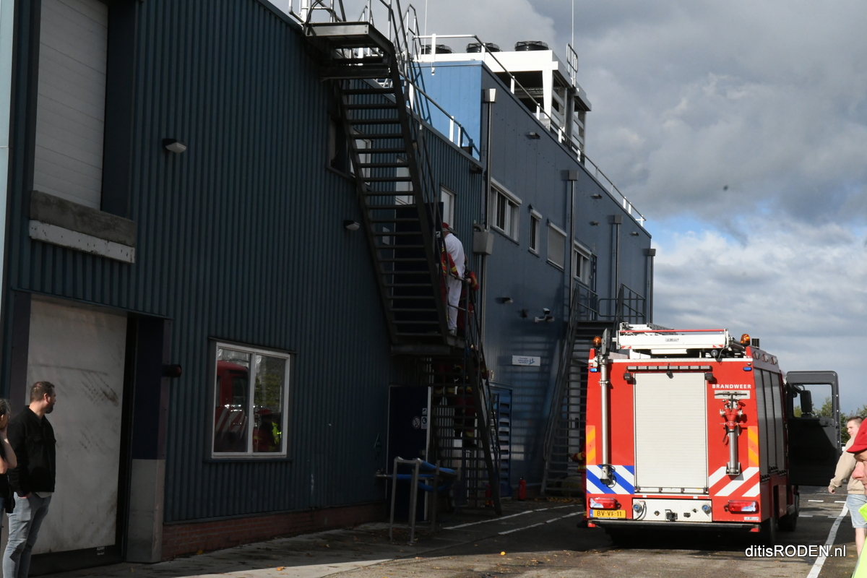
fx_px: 1613
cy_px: 289
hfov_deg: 30.1
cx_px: 434
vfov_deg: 20.3
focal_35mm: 67
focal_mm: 45
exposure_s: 1/1600
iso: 3200
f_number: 20
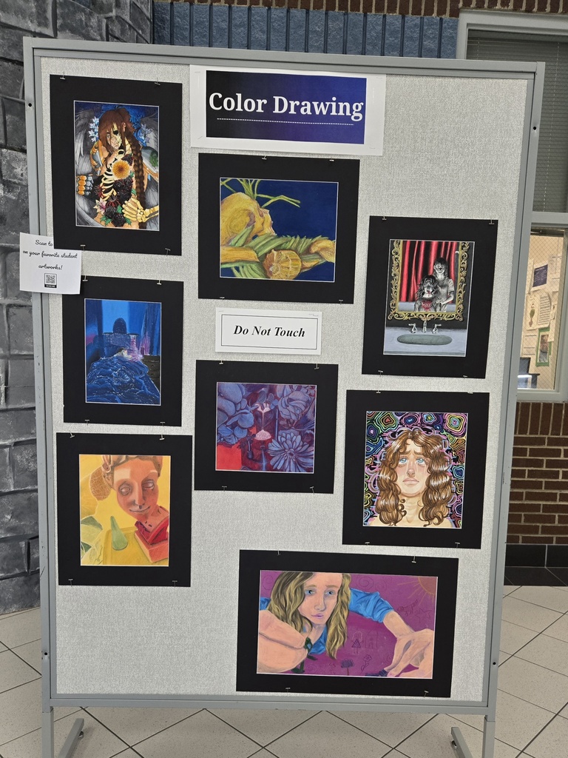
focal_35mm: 23
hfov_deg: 58.9
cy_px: 379
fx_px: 503
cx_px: 284
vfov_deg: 73.9
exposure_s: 1/120
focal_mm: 5.4
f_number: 1.8
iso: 200
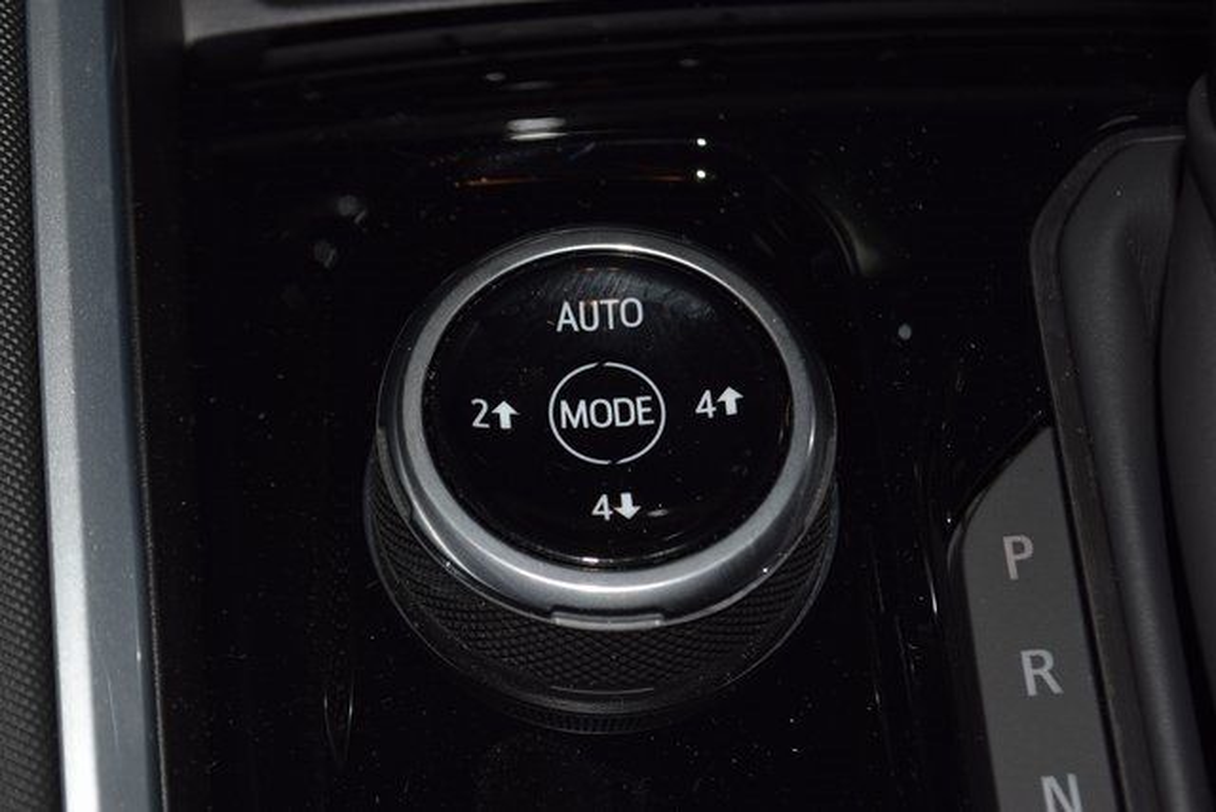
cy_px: 406
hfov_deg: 29.2
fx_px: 2331
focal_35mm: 69
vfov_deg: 19.7
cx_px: 608
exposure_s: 1/60
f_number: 8
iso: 100
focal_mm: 46
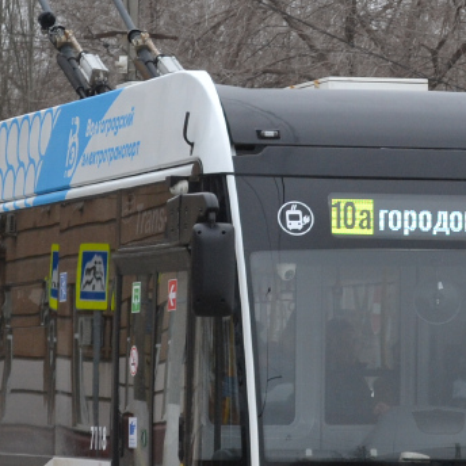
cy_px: 240
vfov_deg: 6.6
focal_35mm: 265
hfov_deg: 6.6
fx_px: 4030
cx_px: 333
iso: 500
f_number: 5.6
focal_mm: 55
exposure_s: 1/500
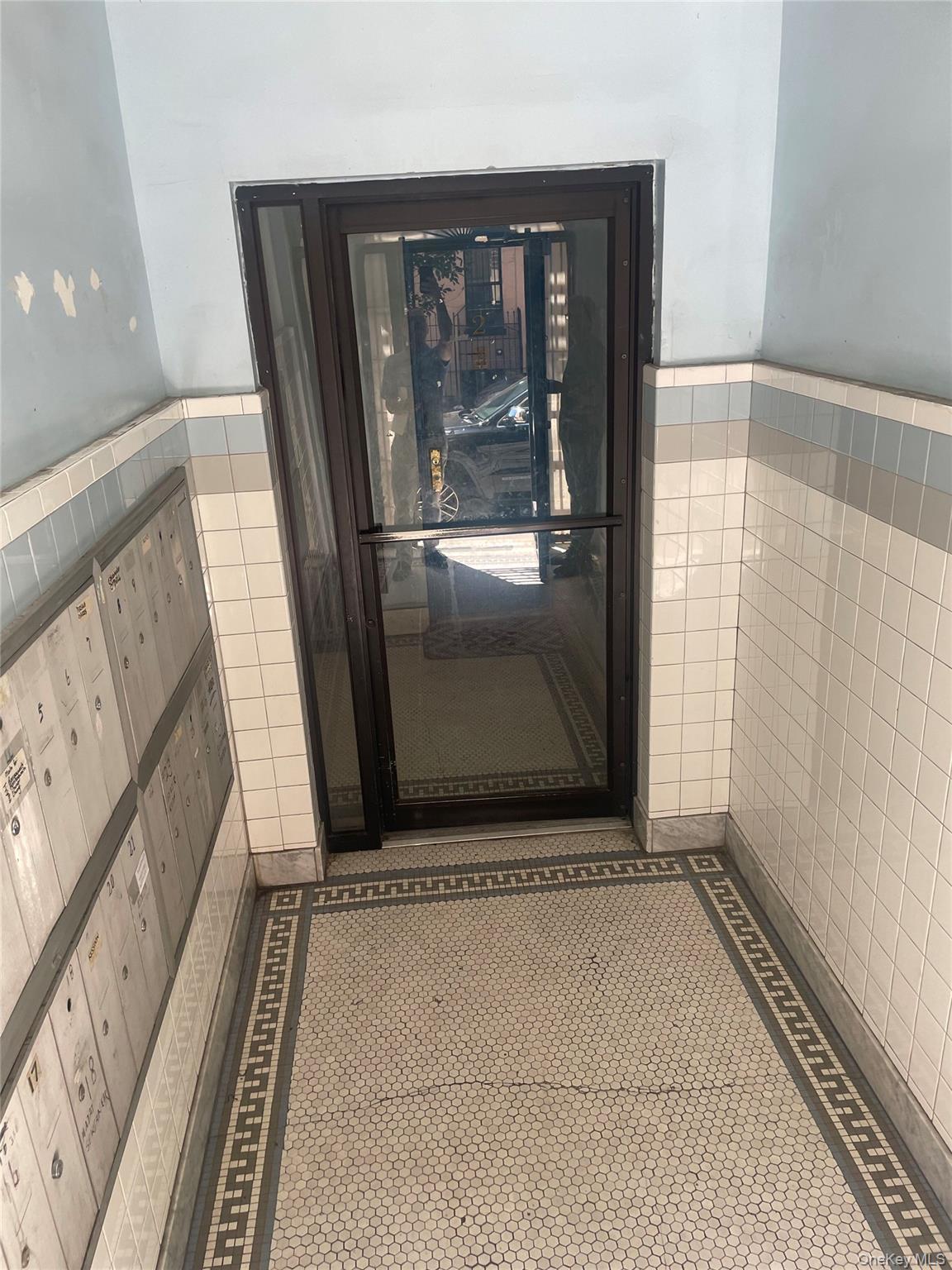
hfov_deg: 53.1
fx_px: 953
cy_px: 635
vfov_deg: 67.3
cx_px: 476
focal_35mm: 26
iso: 80
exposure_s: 1/120
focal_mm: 4.2
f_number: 1.6
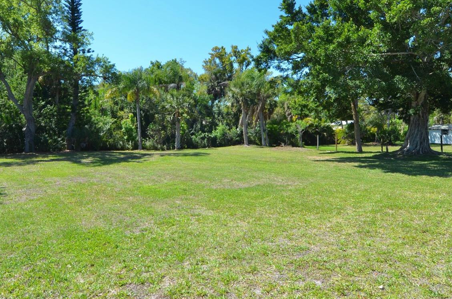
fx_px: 639
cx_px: 199
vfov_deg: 26.4
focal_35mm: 51
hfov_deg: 38.9
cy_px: 133
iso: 140
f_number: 8
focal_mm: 24
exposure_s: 1/250
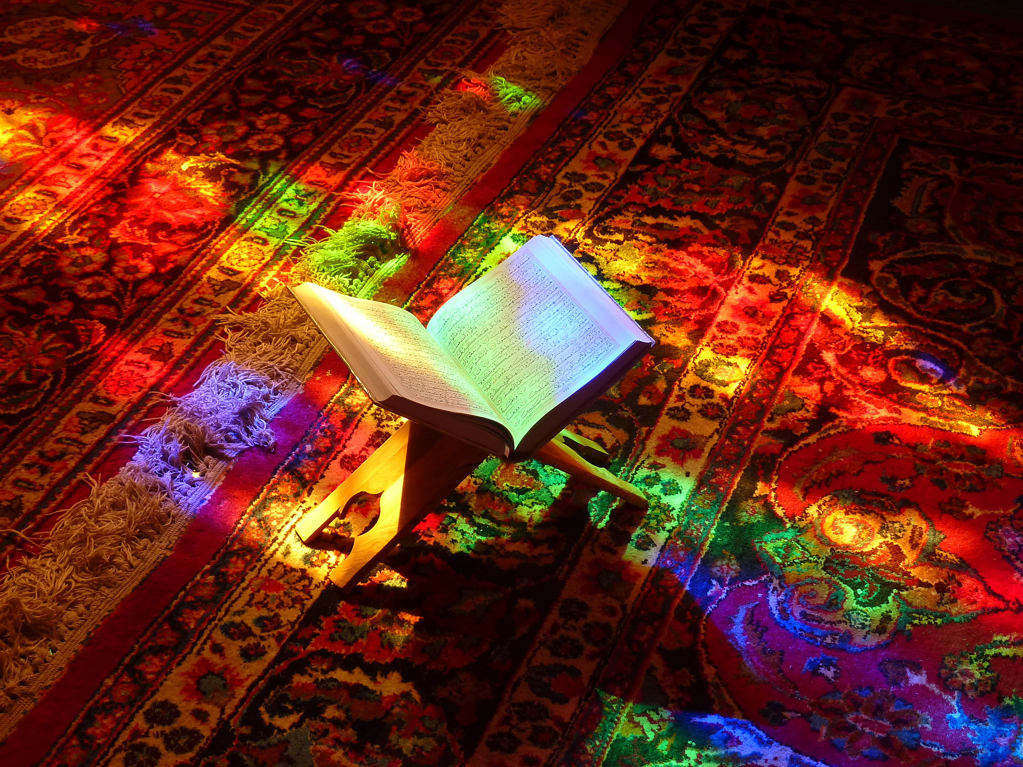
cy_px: 384
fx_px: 2128
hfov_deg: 27.0
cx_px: 512
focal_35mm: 72
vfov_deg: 20.4
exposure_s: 1/40
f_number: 4.1
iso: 160
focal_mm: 11.9
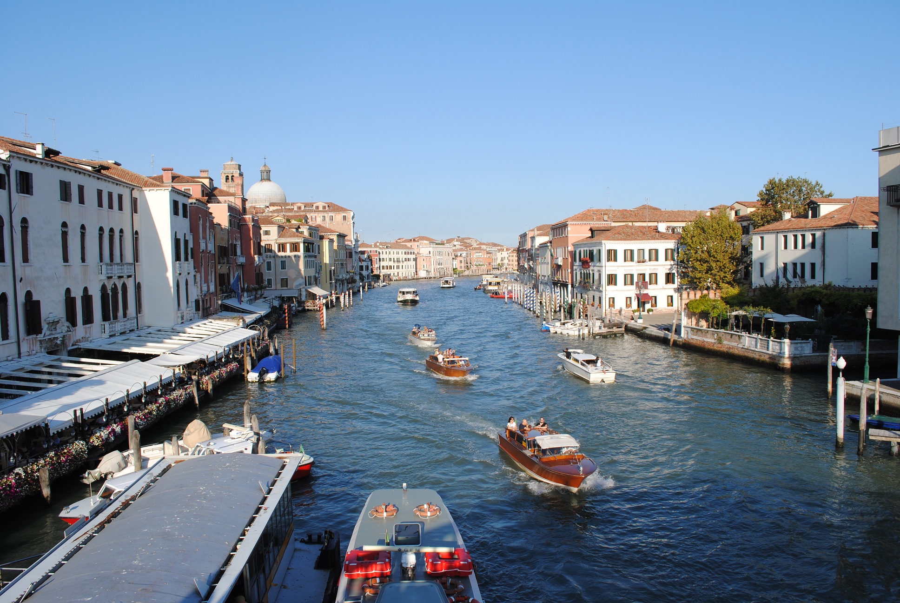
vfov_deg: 48.0
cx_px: 450
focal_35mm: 27
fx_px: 676
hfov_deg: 67.3
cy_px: 302
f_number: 8
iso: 100
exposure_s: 1/250
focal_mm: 18
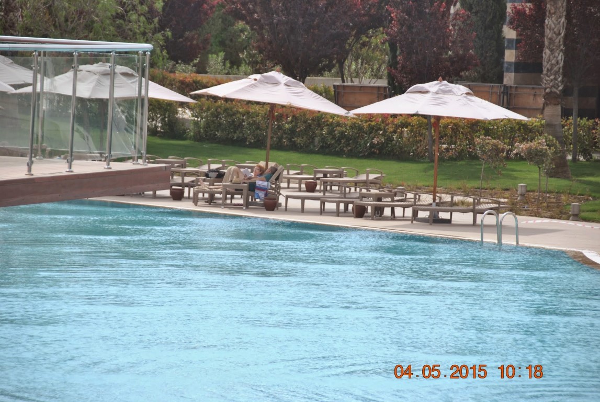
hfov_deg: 9.1
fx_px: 3755
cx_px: 300
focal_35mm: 225
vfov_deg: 6.1
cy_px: 201
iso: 200
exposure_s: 1/800
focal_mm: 150
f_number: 5.6
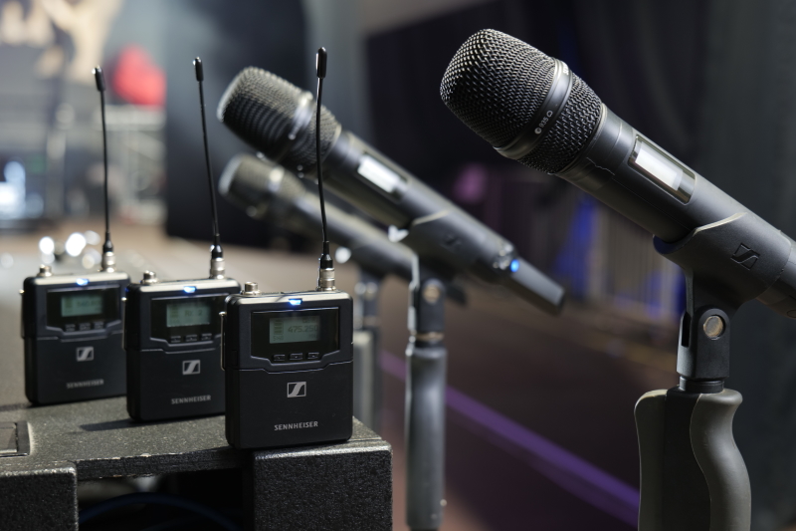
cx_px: 398
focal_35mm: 60
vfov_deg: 22.6
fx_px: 1326
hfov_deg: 33.4
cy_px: 266
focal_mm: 60
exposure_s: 1/1.6
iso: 250
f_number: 5.6
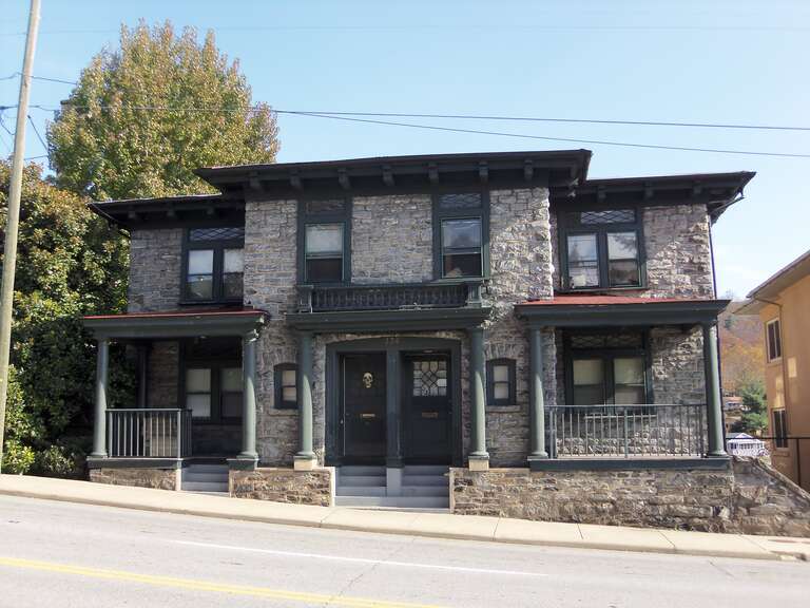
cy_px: 304
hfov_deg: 49.0
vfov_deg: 37.7
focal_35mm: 38
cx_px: 405
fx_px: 889
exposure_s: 1/160
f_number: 4.3
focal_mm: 6.8
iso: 64
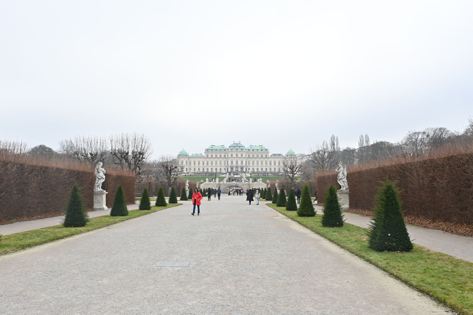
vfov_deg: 36.9
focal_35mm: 36
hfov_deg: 53.1
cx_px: 236
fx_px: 473
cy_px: 158
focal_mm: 24
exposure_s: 1/60
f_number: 8
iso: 100
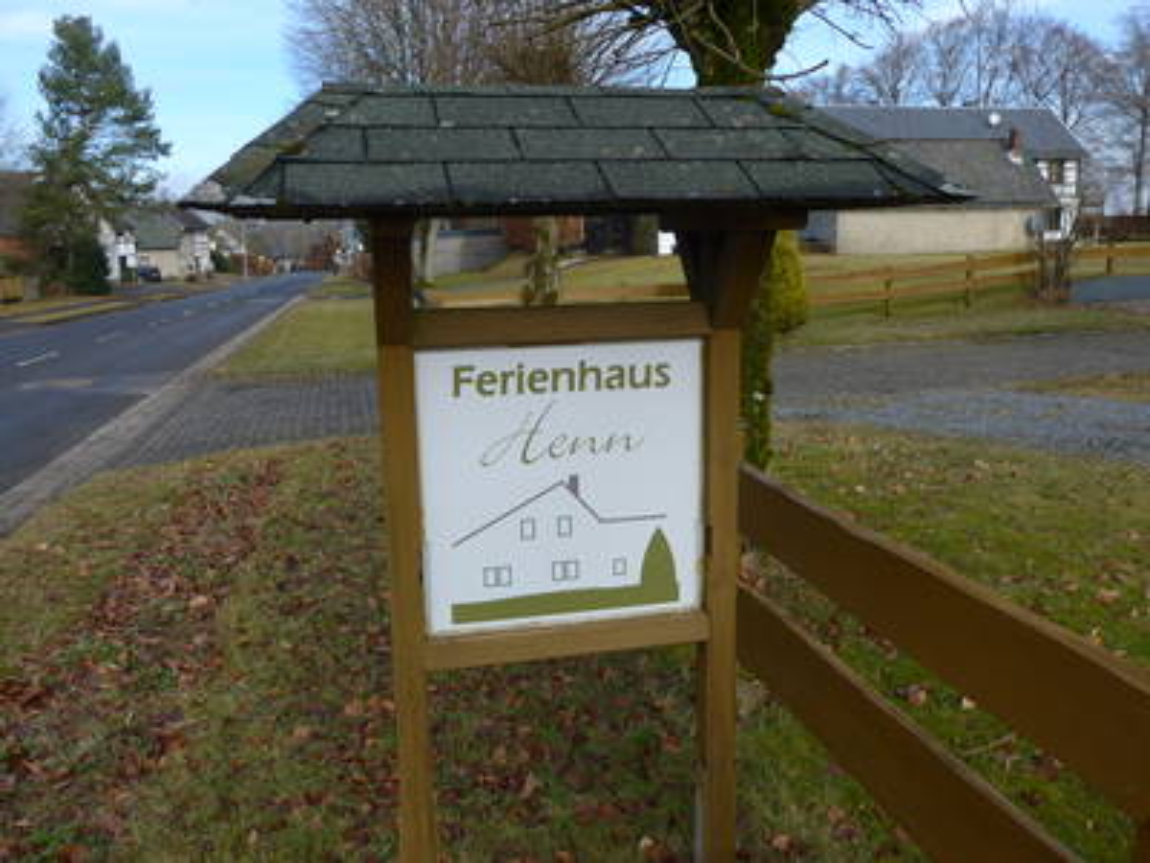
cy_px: 432
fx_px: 963
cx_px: 575
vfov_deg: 48.2
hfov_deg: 61.7
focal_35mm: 29
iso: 80
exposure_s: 1/640
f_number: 2.8
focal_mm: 6
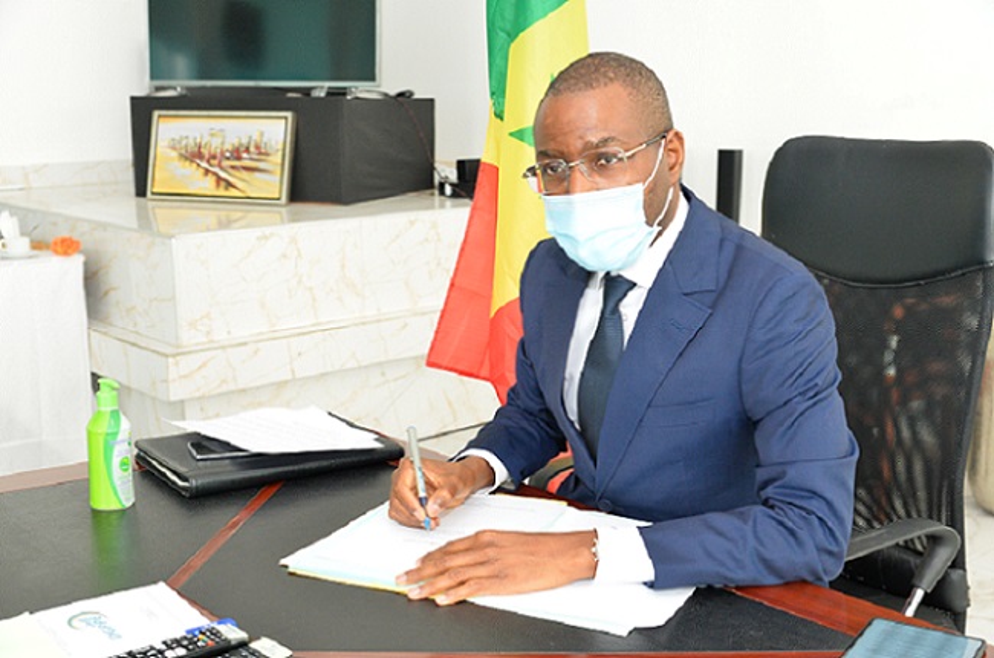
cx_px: 497
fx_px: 1267
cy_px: 329
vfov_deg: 29.1
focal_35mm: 46
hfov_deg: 42.8
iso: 4000
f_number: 6.3
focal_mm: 46
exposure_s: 1/100
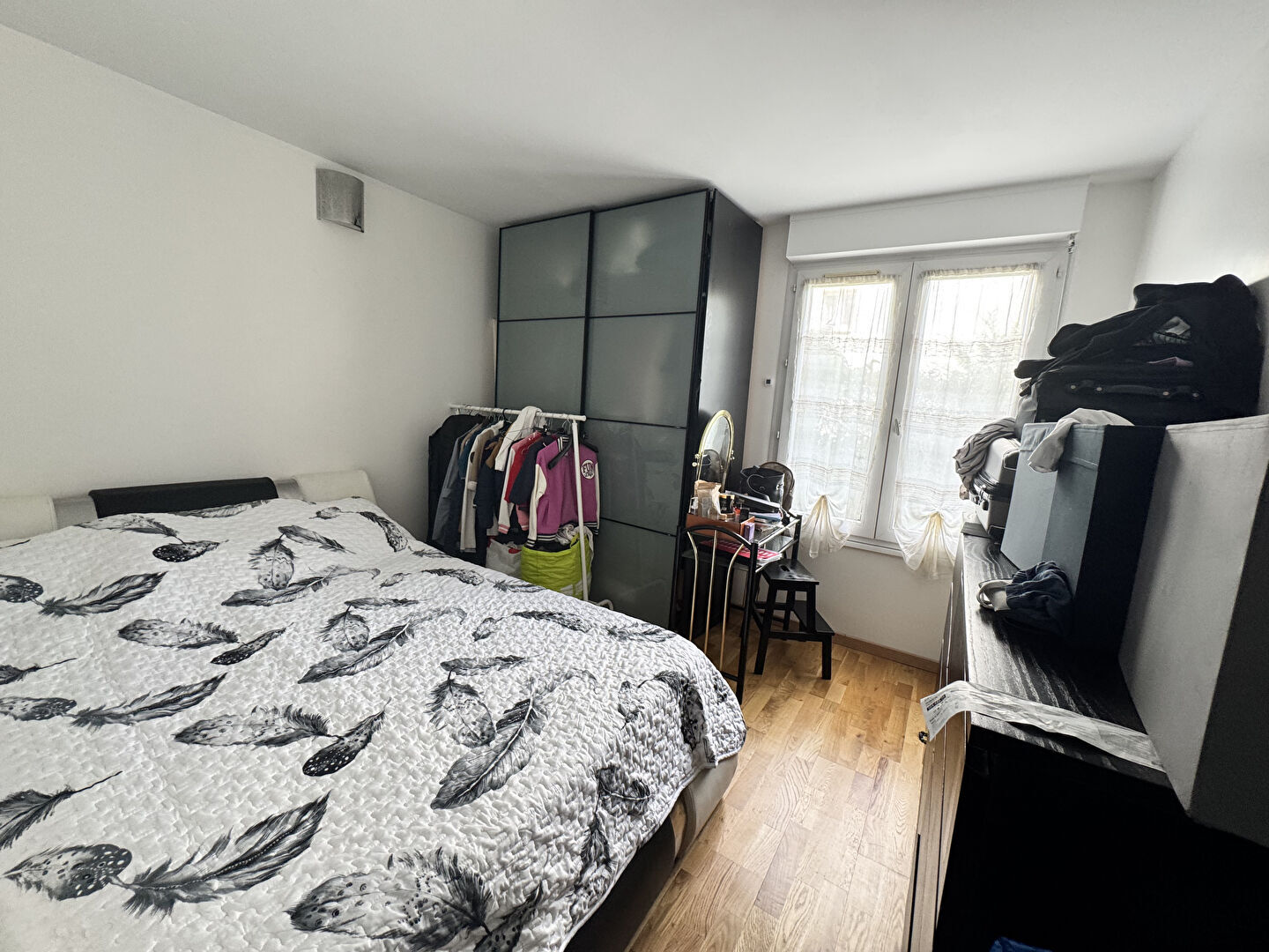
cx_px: 634
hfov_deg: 102.1
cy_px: 476
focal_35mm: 14
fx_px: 513
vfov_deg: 85.7
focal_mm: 2.22
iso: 200
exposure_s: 1/99
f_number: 2.2
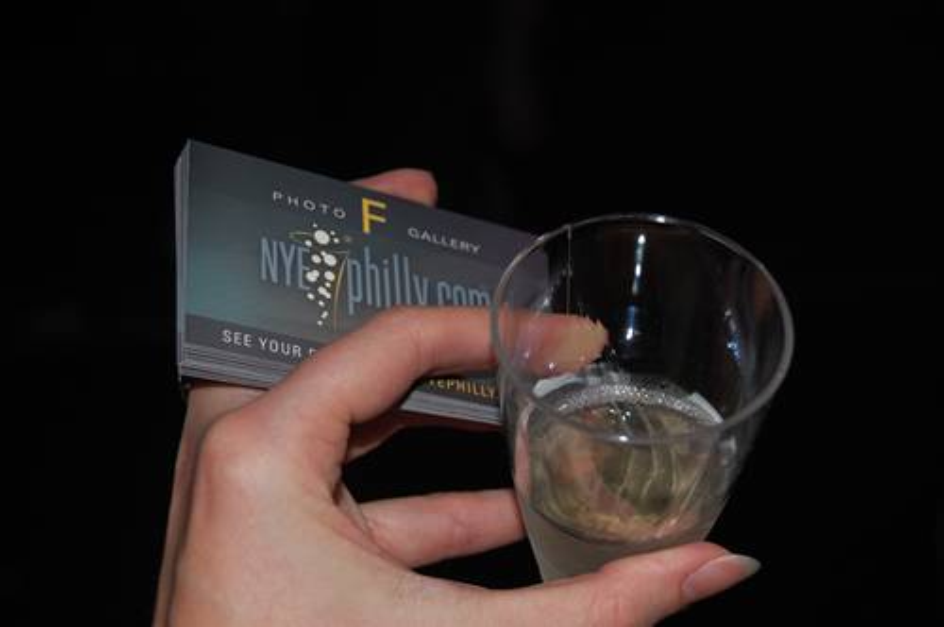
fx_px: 1964
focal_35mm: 75
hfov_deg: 27.0
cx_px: 472
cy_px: 314
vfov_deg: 18.1
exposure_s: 1/60
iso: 400
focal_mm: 50
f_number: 5.6
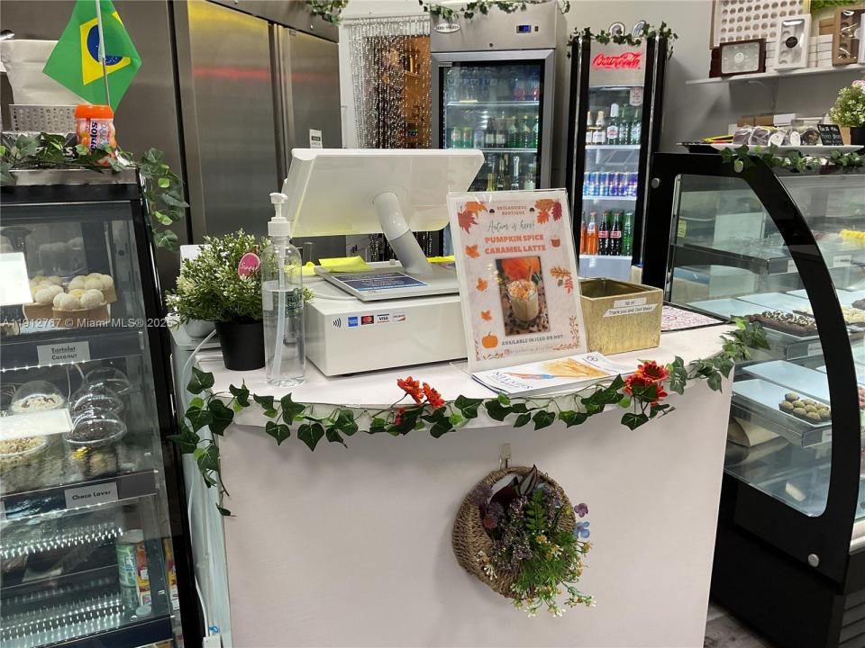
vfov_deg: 48.2
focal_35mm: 29
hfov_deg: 61.7
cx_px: 432
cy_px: 324
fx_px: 725
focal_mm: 3
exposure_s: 1/60
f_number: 1.8
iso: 40
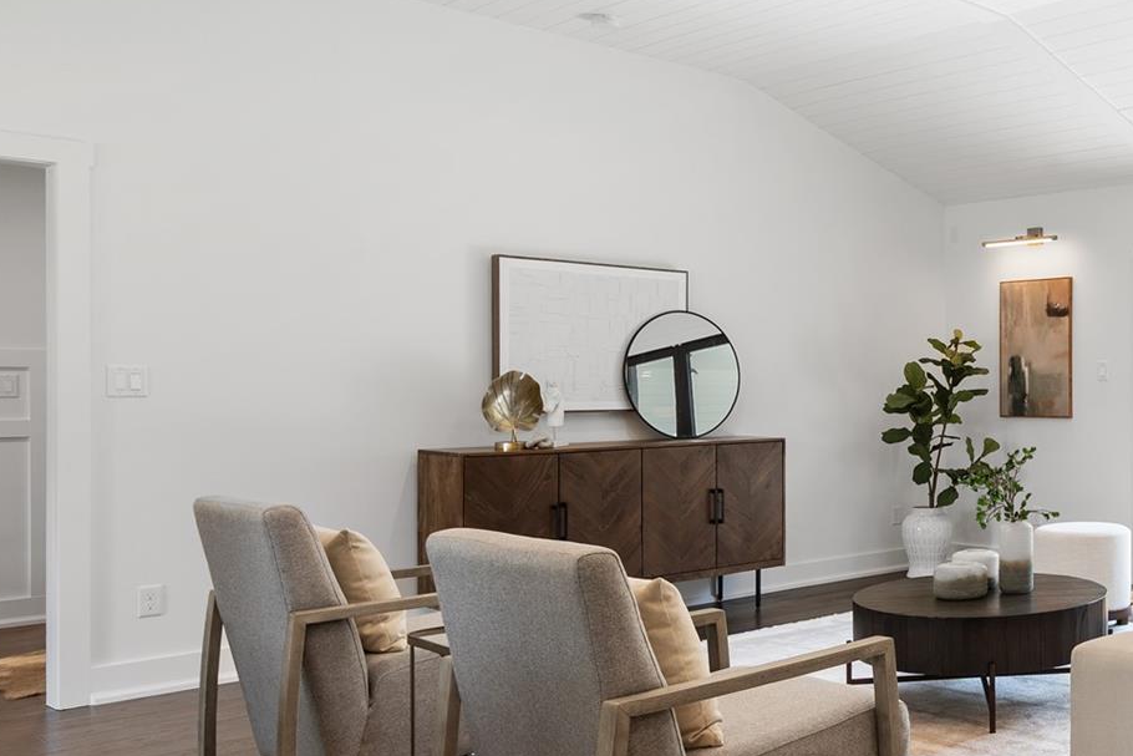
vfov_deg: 36.8
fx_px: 1133
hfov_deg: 44.4
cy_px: 435
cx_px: 1157
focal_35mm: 36
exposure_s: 1/8
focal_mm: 16
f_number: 8
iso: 100
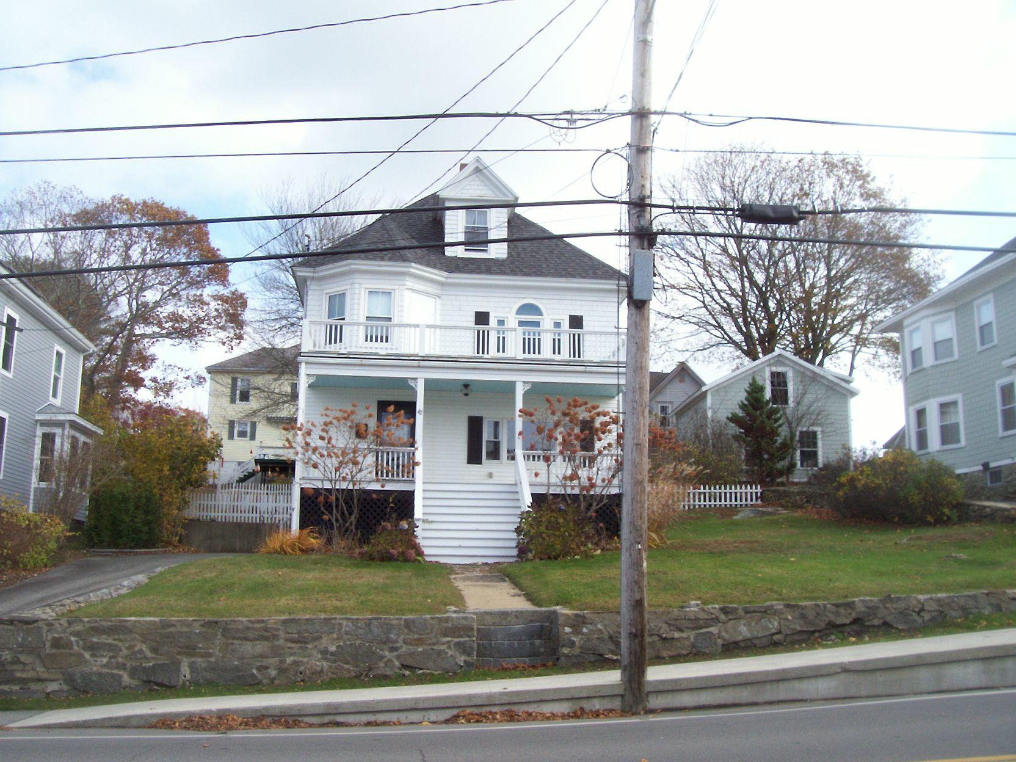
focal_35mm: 34
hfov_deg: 54.0
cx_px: 508
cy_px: 381
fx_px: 998
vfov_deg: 41.8
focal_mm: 5.6
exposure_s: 1/237
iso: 80
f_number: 5.1
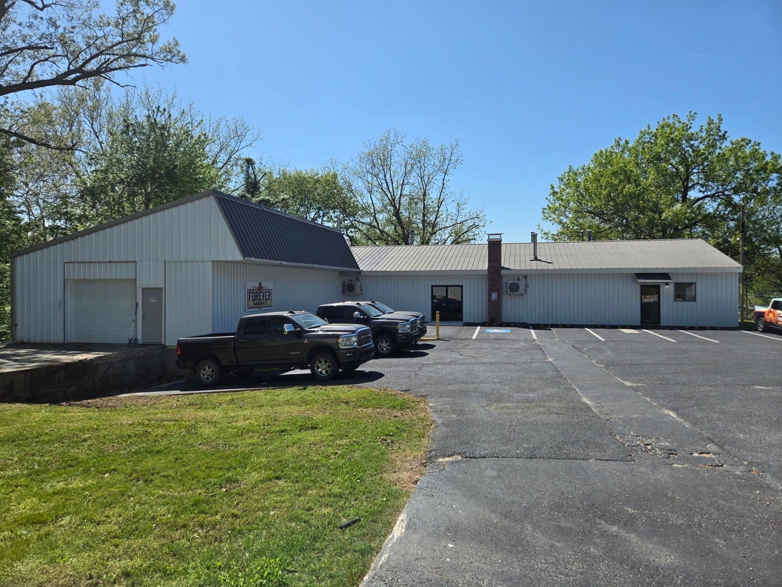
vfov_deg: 58.9
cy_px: 294
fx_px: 520
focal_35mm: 23
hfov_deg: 73.9
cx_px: 391
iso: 32
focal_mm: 5.4
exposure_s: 1/2921
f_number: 1.8
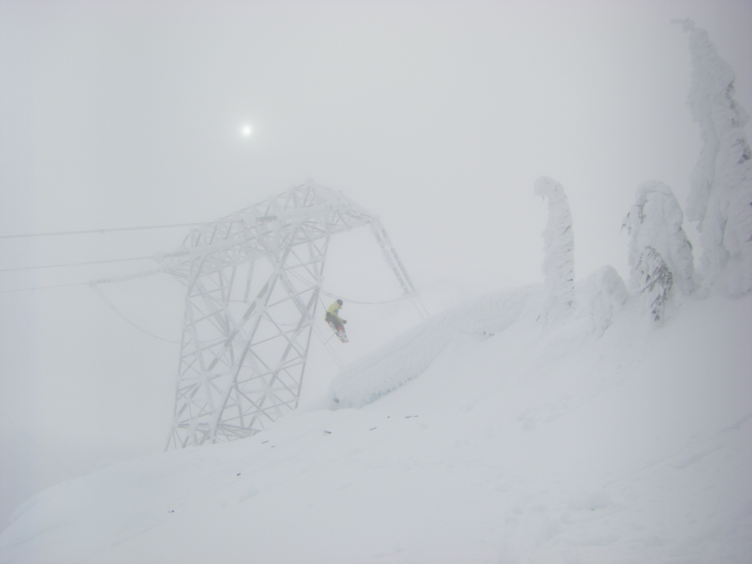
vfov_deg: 37.7
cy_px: 282
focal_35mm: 38
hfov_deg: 49.0
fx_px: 826
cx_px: 376
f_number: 7
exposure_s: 1/200
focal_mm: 6.3
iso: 64
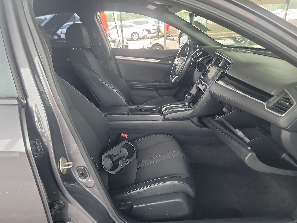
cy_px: 116
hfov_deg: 69.4
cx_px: 145
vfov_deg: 54.9
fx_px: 214
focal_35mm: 25
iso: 400
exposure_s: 1/59
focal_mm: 6.7
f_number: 1.8
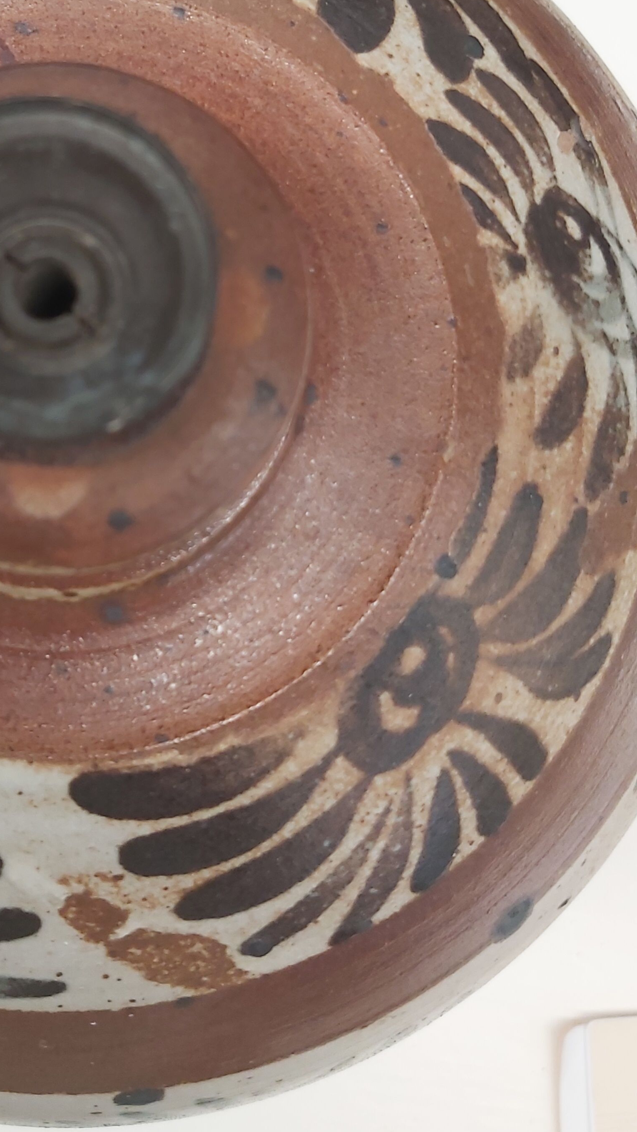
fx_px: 1261
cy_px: 397
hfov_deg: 27.8
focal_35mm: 42
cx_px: 134
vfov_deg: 47.7
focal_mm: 3.92
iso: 160
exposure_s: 1/60
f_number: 1.7
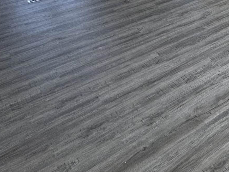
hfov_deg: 31.8
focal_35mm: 49
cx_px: 281
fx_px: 324
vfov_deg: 26.0
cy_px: -42
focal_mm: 2.22
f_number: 2.2
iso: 100
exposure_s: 1/120
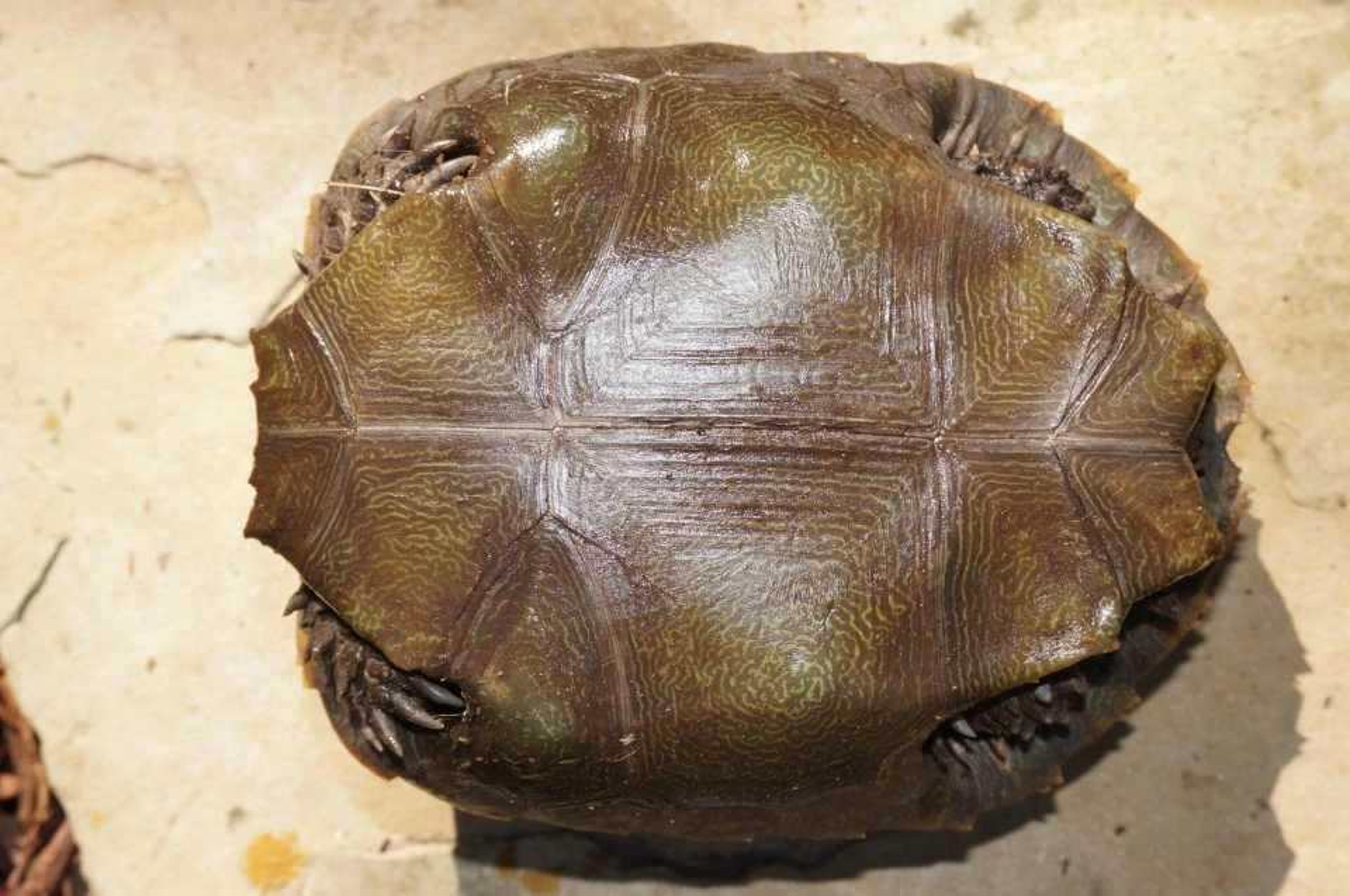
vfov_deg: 30.8
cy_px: 448
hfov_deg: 45.0
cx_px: 675
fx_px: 1629
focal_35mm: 44
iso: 100
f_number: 8
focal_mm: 29
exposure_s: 1/100
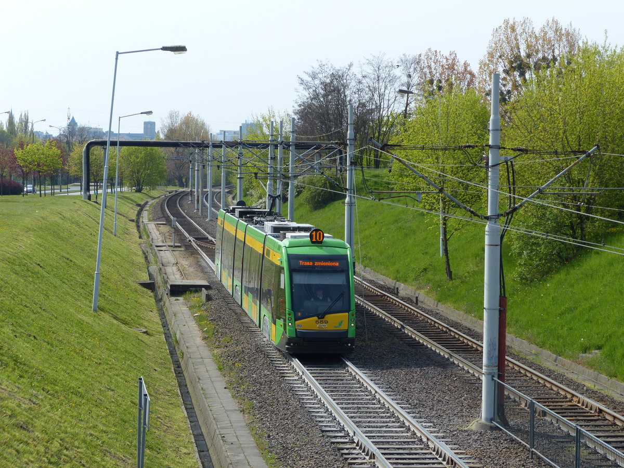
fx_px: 1604
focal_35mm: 89
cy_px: 234
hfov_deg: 22.0
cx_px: 312
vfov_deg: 16.6
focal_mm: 16
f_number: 4
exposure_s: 1/640
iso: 100
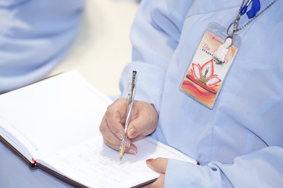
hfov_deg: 9.9
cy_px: 118
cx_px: 130
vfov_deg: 6.6
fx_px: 1634
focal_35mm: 208
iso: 2500
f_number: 2.8
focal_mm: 150
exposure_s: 1/250
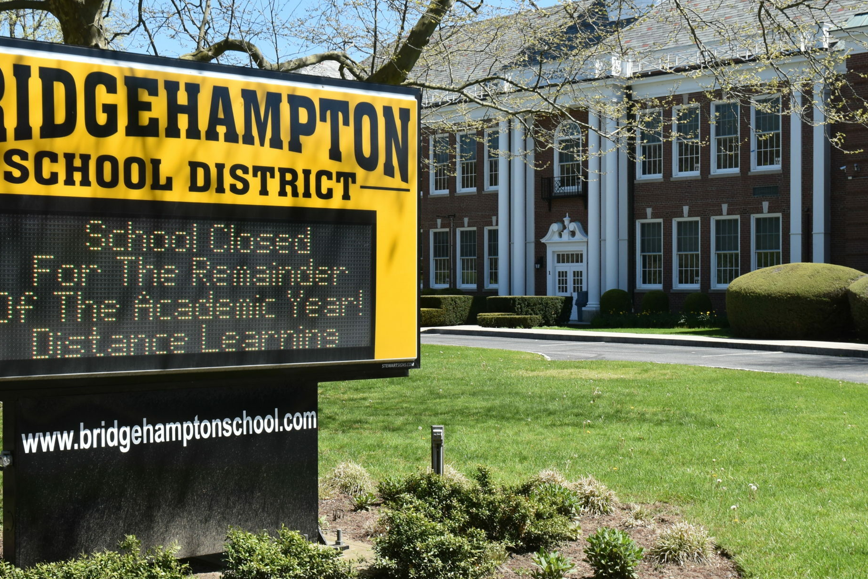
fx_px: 1367
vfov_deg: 23.9
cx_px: 301
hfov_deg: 34.9
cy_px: 273
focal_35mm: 57
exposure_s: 1/250
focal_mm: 27
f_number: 8
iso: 220
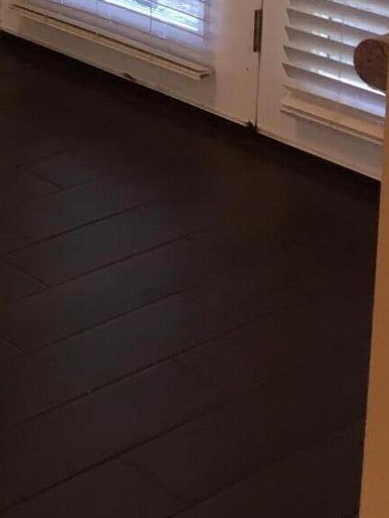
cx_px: -279
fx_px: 1498
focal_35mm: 100
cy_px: -225
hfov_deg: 13.5
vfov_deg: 17.9
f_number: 2.2
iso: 50
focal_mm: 4.15
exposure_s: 1/30
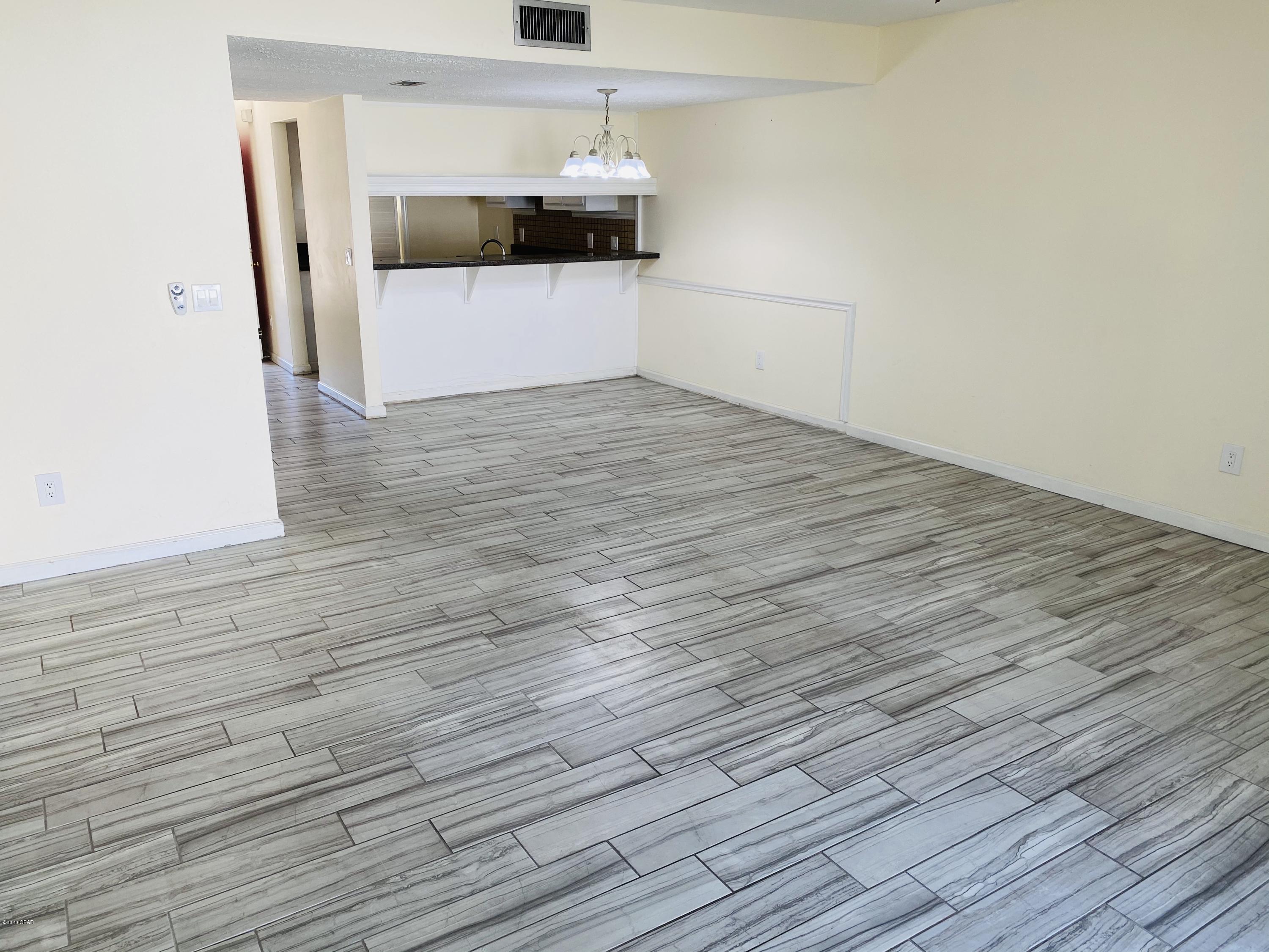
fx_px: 953
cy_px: 476
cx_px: 634
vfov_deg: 53.1
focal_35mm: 26
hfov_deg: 67.3
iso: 80
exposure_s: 1/121
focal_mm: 4.25
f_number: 1.8
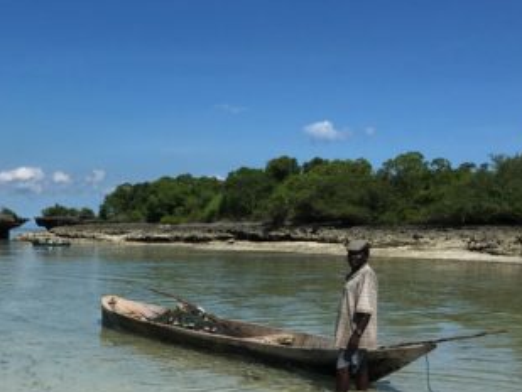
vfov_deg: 23.6
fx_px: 905
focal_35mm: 60
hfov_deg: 30.7
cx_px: 52
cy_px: 375
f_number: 2.2
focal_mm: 4.15
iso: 25
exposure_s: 1/3846
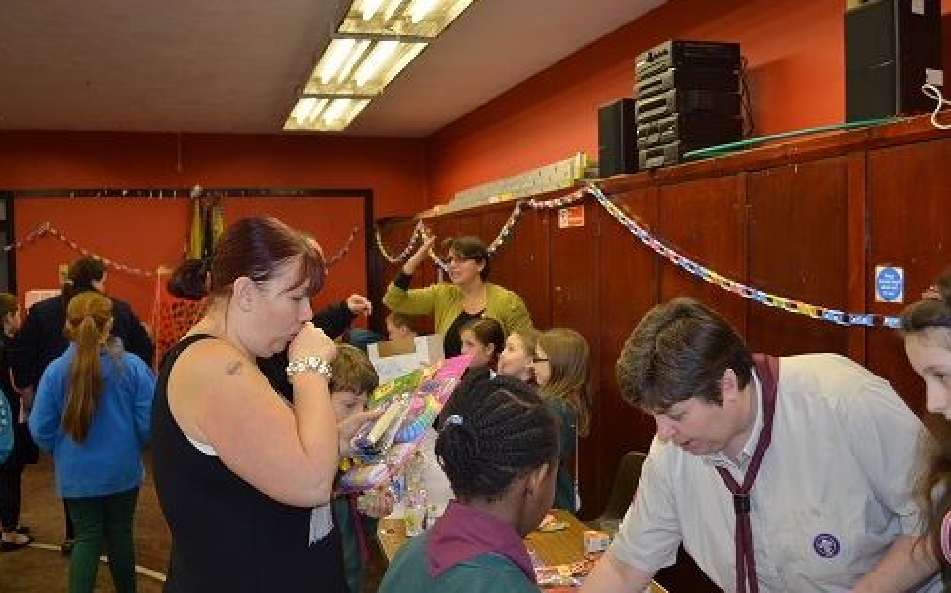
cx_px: 472
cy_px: 307
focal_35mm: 34
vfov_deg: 37.2
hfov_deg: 56.7
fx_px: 881
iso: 640
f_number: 4
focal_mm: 22
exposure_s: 1/60
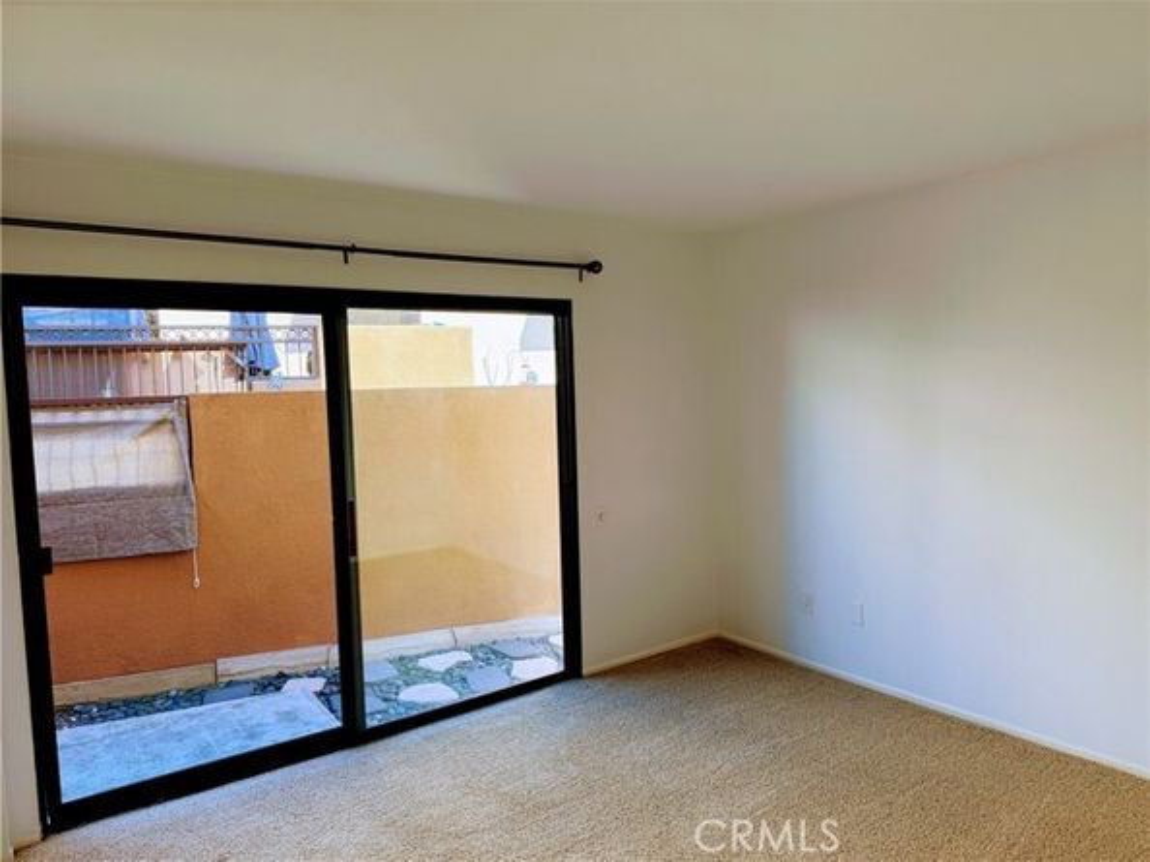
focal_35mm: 24
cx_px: 575
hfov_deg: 71.6
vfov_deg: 56.8
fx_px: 797
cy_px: 431
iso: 125
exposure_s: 1/231
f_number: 1.78
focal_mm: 6.76
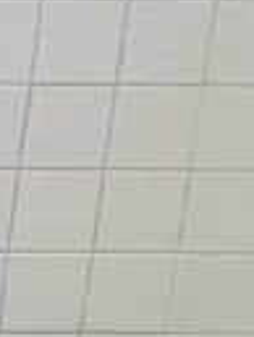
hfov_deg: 7.2
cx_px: -890
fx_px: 1006
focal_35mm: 103
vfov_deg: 19.1
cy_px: 149
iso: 125
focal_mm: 1.57
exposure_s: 1/120
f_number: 1.8
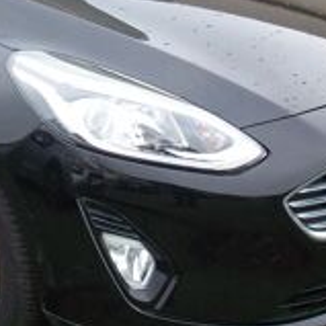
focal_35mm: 99
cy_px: 78
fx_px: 1055
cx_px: 43
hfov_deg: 17.4
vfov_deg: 17.5
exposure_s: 1/260
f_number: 2.8
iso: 80
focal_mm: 6.2
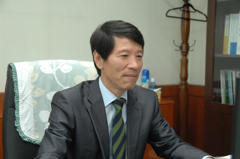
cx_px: 120
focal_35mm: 63
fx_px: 419
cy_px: 80
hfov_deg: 31.9
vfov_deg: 21.5
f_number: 4.5
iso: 800
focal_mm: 42
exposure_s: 1/60
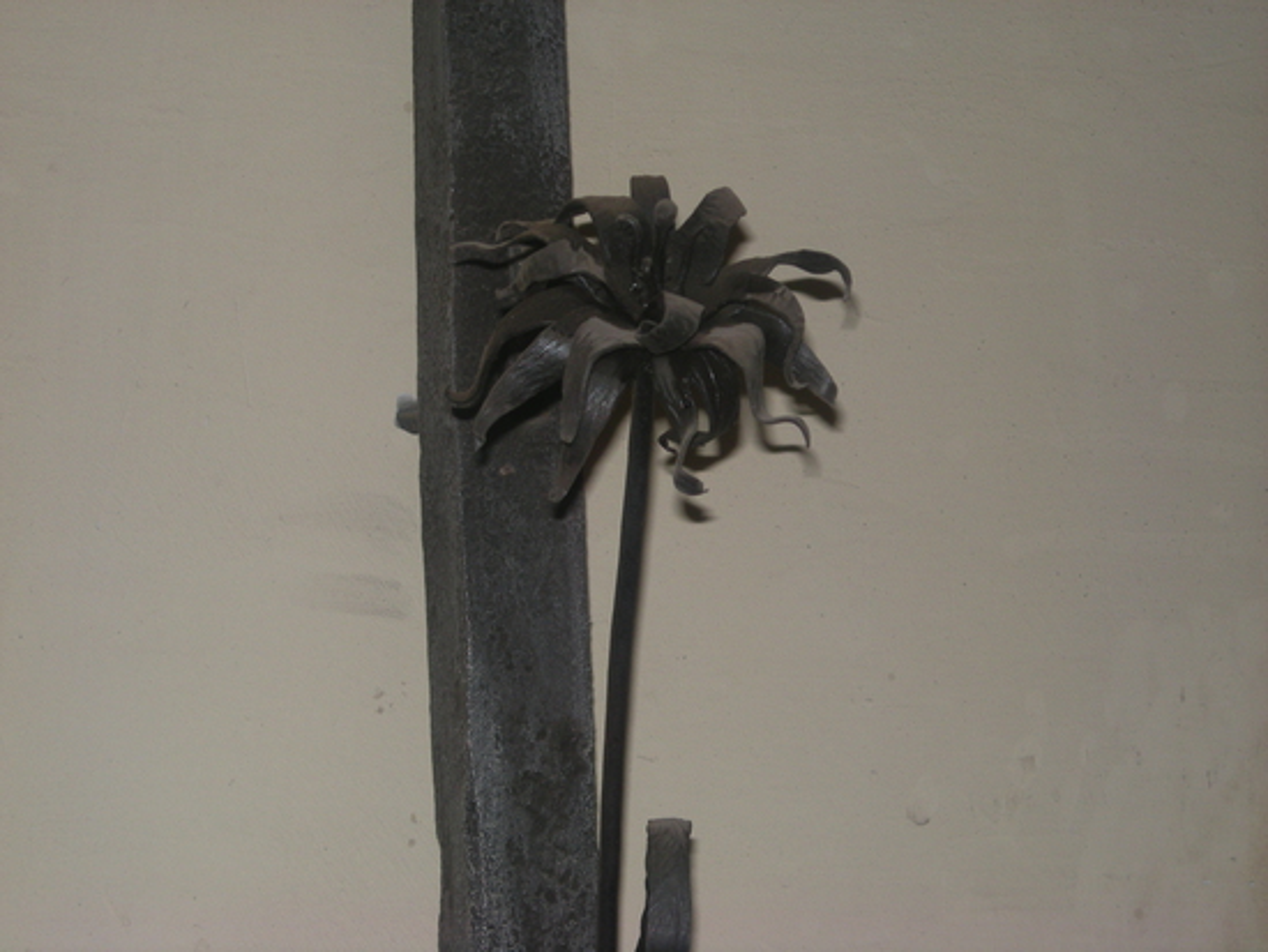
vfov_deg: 14.1
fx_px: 3848
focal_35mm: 105
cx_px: 634
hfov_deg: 18.7
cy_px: 476
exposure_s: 1/60
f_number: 4.7
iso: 70
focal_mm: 17.1
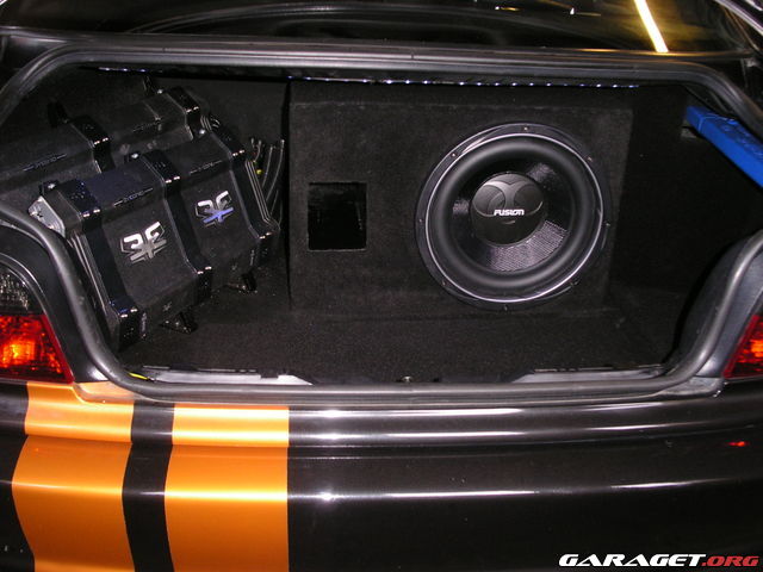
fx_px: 838
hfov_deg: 49.0
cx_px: 382
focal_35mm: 38
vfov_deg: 37.7
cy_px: 286
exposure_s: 1/45
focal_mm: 7.8
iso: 200
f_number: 2.8
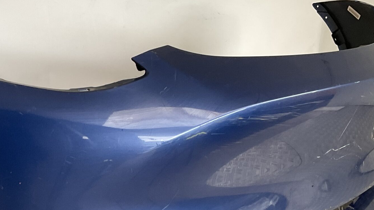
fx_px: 605
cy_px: 186
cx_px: 102
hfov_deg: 33.8
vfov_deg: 19.4
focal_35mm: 61
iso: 50
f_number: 1.8
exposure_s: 1/50
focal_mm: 3
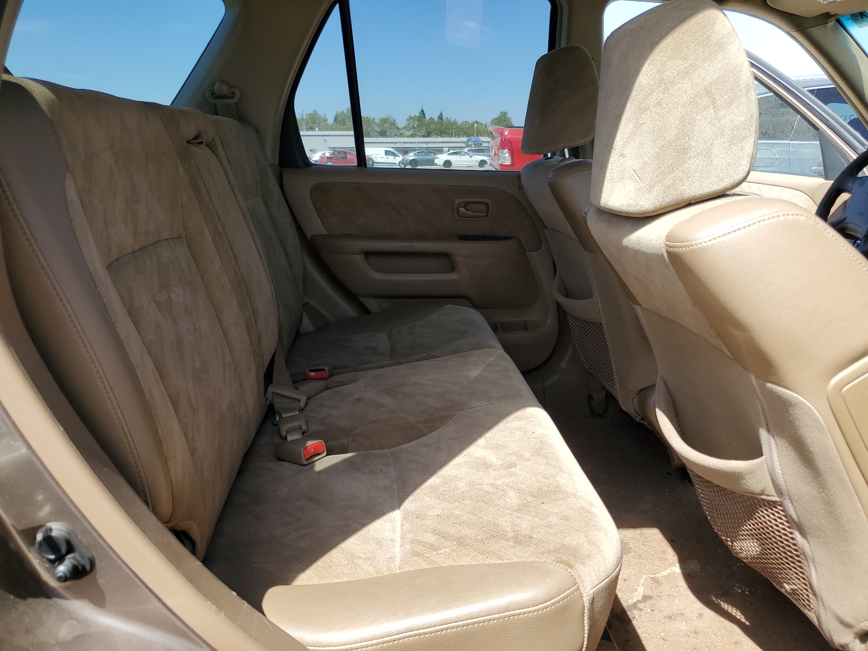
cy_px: 326
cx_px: 434
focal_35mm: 26
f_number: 1.5
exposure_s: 1/1000
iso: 50
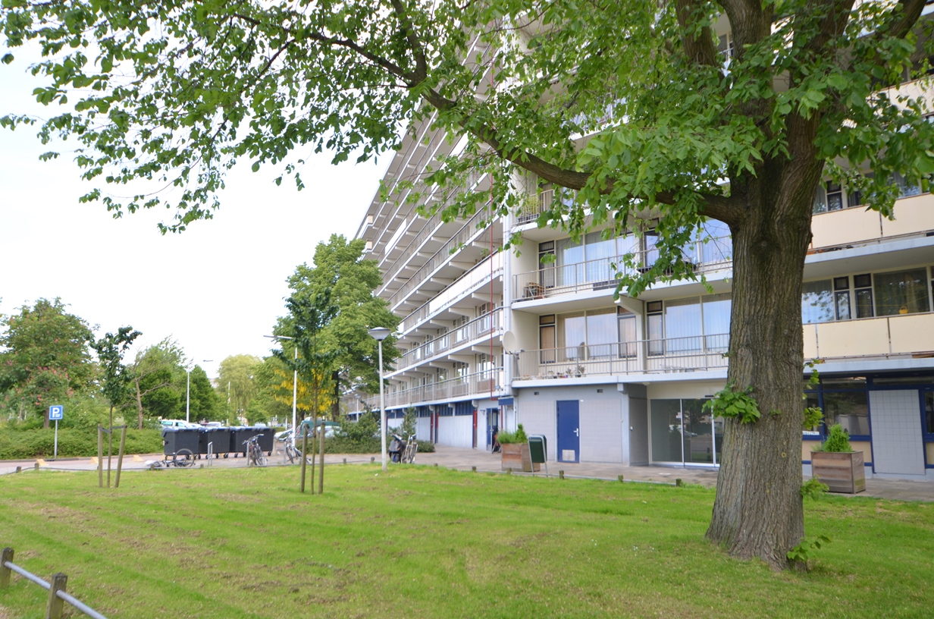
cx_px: 467
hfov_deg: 67.5
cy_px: 310
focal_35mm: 27
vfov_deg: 47.7
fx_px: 699
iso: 320
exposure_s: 1/200
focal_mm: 18
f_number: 6.3
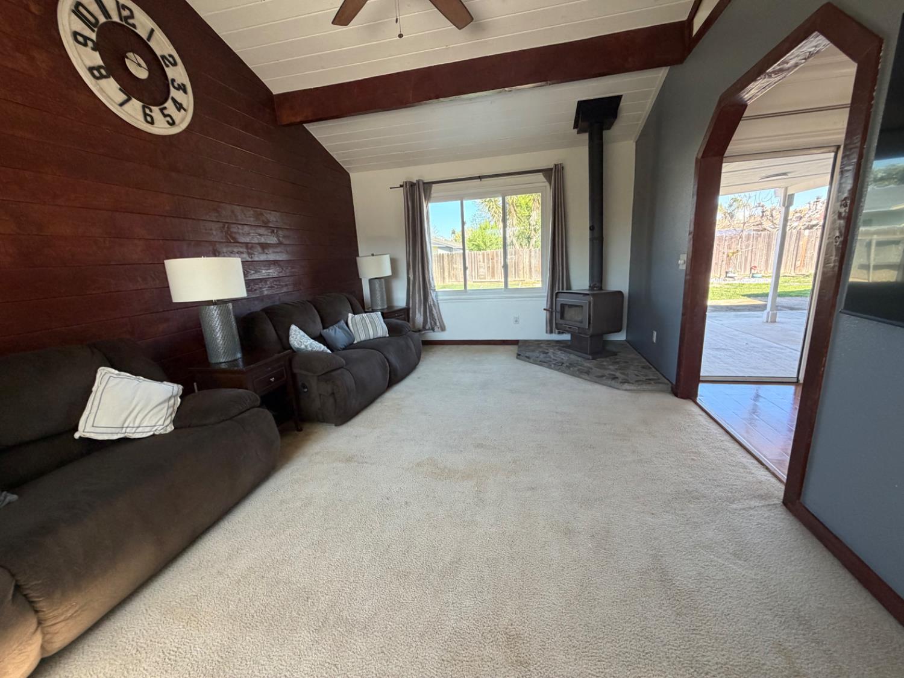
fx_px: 366
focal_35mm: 14
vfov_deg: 85.7
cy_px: 339
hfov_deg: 102.1
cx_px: 452
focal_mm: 2.22
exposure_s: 1/121
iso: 250
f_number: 2.2
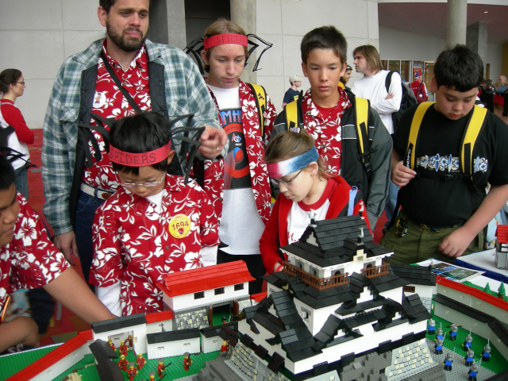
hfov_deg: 51.4
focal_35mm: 36
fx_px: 528
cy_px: 190
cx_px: 254
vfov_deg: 39.7
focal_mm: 7.5
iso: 64
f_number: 2.7
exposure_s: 1/44
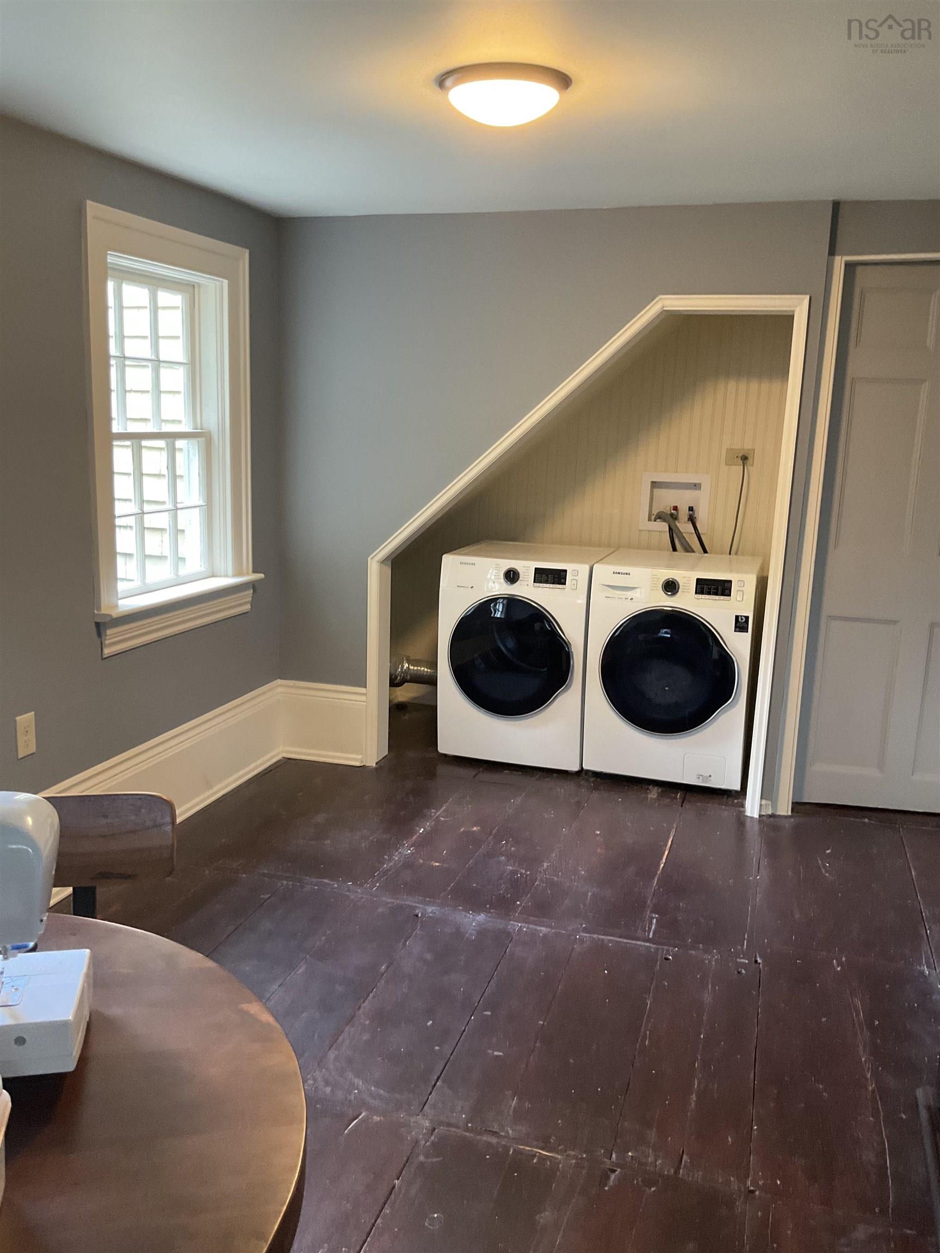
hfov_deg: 48.2
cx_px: 470
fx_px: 1050
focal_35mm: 29
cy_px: 626
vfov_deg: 61.7
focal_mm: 3
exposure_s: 1/60
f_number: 1.8
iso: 200
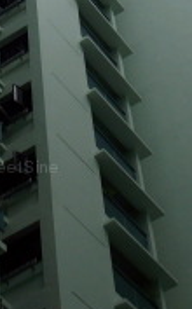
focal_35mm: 122
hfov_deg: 10.7
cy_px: -5
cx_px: 87
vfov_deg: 16.7
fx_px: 1026
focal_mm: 6.2
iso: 80
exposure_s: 1/500
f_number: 5.6
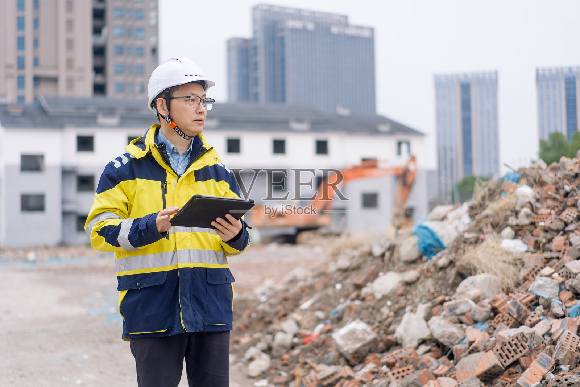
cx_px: 290
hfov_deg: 36.2
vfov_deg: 24.6
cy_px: 194
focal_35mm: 55
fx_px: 886
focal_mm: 55
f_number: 1.8
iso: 100
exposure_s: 1/250
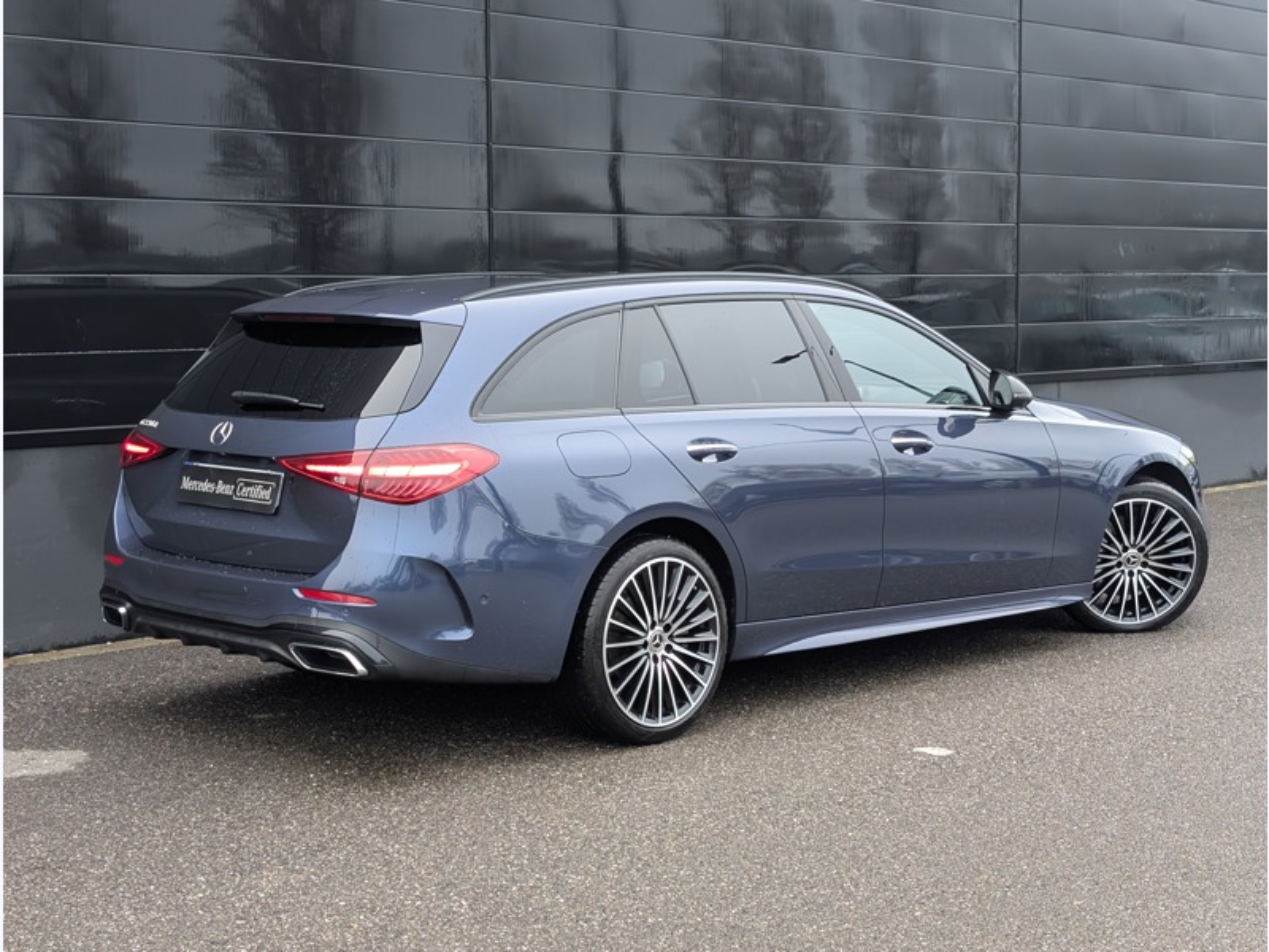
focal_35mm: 49
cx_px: 634
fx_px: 1796
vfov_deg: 29.7
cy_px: 476
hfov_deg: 38.9
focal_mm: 6.9
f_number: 1.68
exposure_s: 1/300
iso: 213
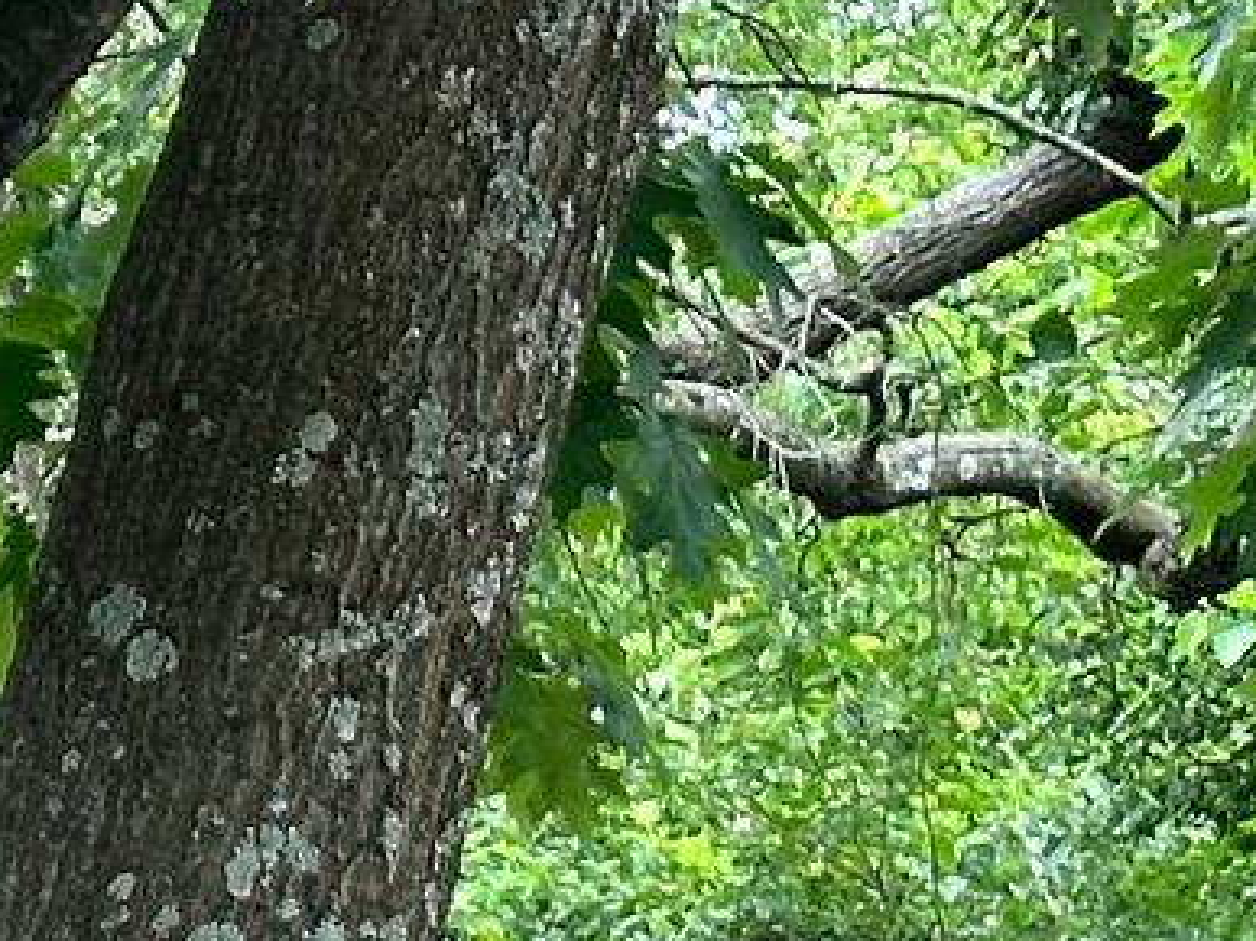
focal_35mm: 254
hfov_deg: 7.3
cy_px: 2346
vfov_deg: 5.6
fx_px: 9213
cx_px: -1772
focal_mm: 6.86
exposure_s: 1/323
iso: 64
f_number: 1.78
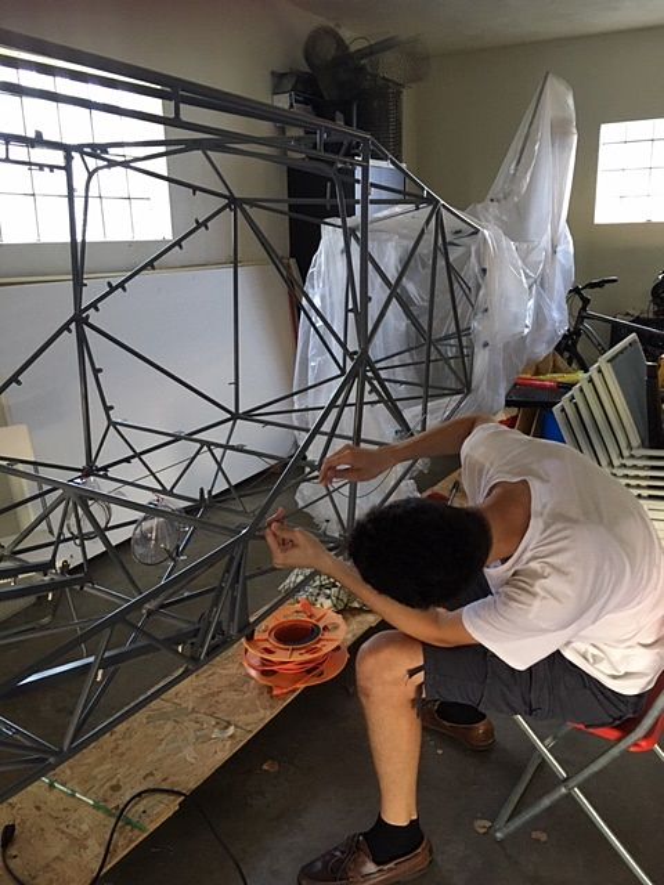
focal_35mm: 29
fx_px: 742
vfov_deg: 61.7
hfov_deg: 48.2
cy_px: 442
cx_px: 332
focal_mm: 4.15
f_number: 2.2
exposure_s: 1/30
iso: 125
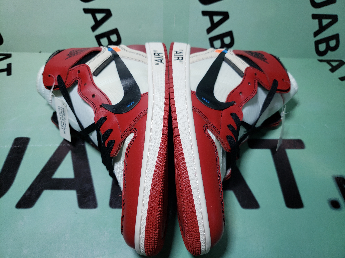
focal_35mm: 26
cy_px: 129
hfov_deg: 67.3
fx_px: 259
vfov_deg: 53.1
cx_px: 172
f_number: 1.5
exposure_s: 1/445
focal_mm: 4.3
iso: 50
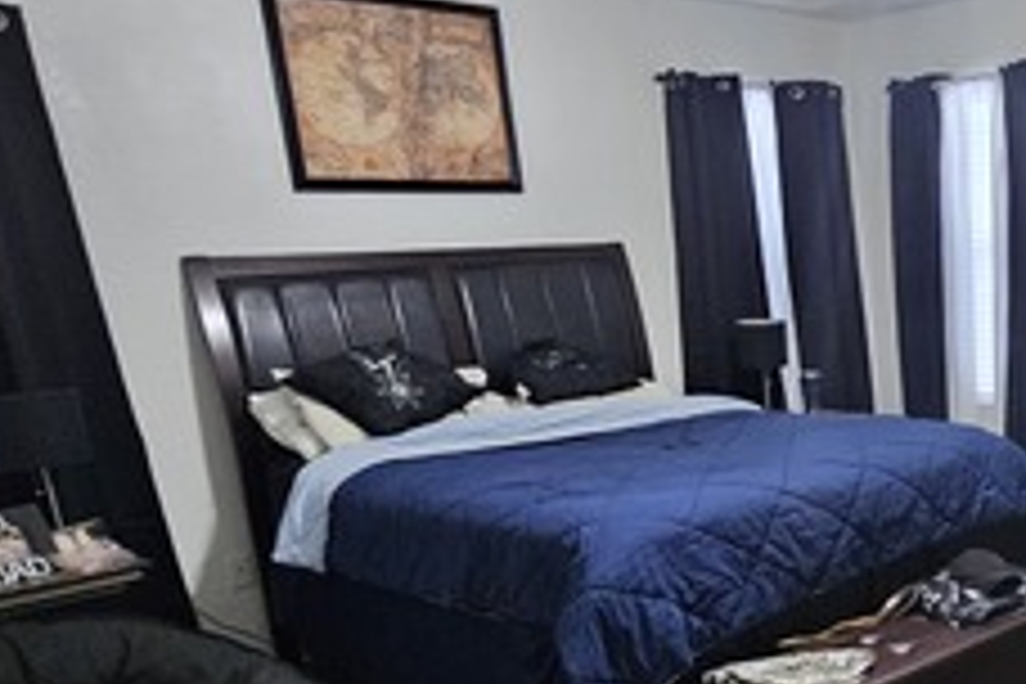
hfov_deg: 43.3
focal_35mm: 38
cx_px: 1030
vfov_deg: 34.0
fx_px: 1083
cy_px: 544
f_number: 2.2
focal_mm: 2.2
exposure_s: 1/24
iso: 640
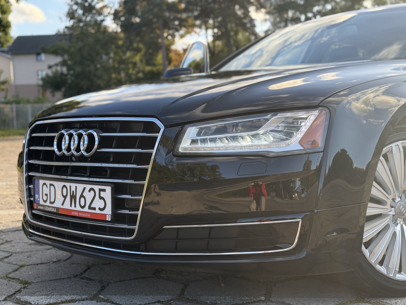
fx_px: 563
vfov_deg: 30.3
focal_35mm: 48
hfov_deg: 39.7
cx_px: 203
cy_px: 152
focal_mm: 6.76
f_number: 1.78
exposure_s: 1/975
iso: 80
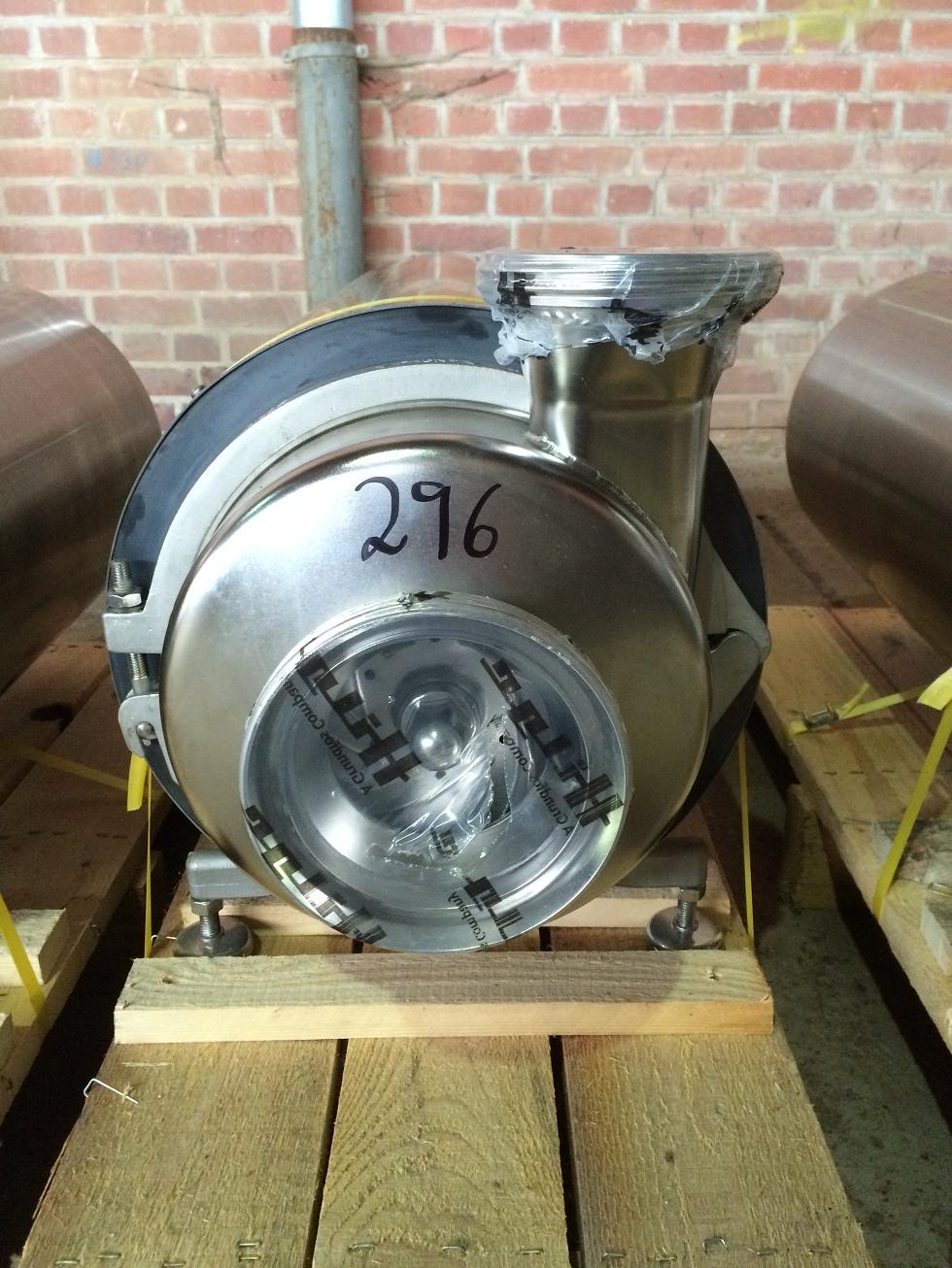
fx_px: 1063
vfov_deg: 61.7
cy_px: 634
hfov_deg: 48.2
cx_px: 476
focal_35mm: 29
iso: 320
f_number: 2.2
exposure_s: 1/33
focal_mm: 4.15
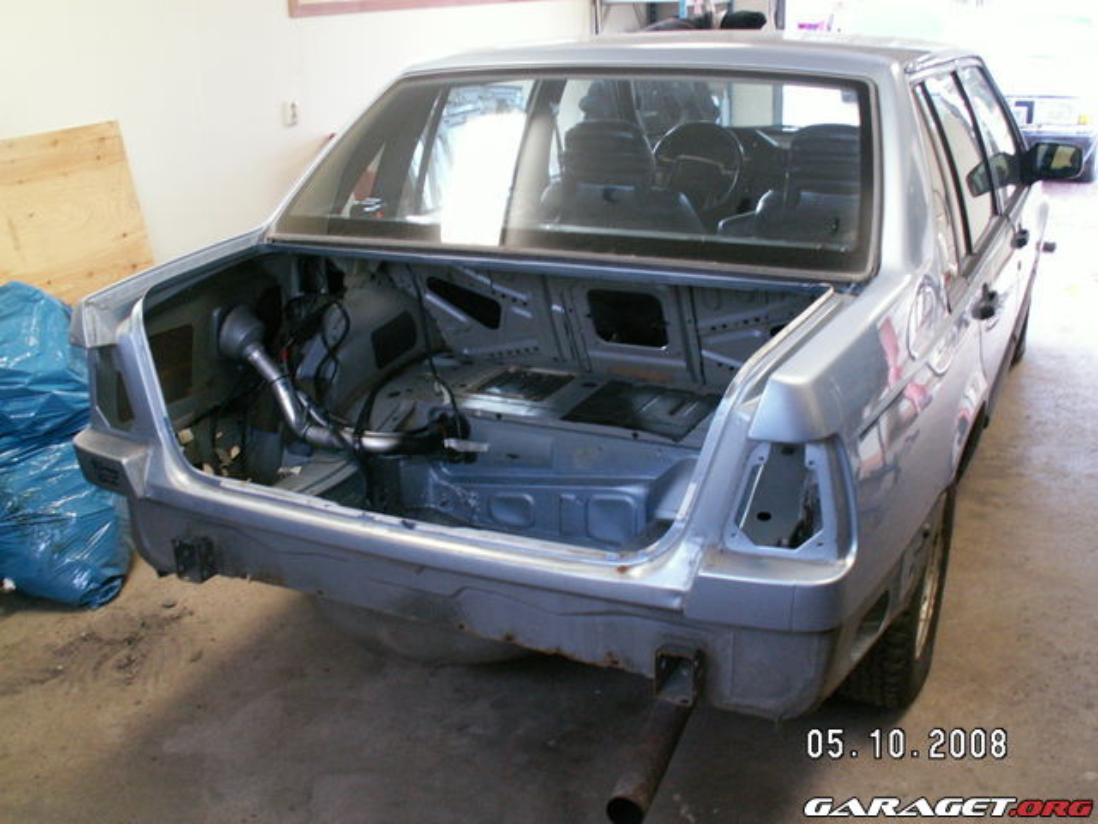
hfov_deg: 52.6
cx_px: 549
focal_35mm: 35
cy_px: 412
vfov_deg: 40.7
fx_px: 1110
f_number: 2.8
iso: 160
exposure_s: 1/15
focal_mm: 5.86
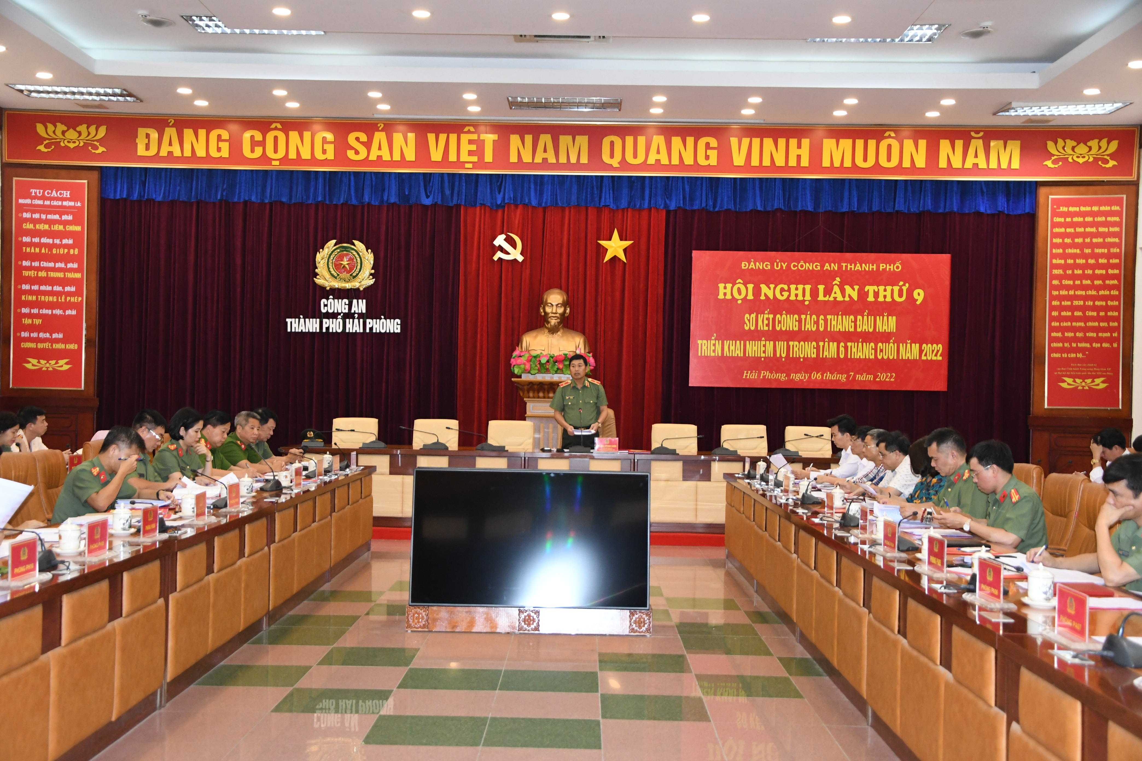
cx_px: 571
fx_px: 1332
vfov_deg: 31.9
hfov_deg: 46.4
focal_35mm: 42
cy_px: 380
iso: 2500
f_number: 4
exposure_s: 1/200
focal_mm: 28
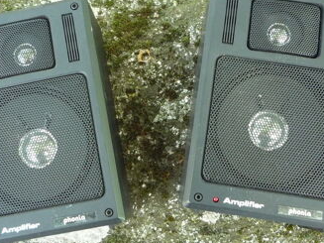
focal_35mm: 44
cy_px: 134
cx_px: 147
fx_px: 412
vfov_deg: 32.8
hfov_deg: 42.9
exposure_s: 1/30
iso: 400
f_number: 3.3
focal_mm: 5.2
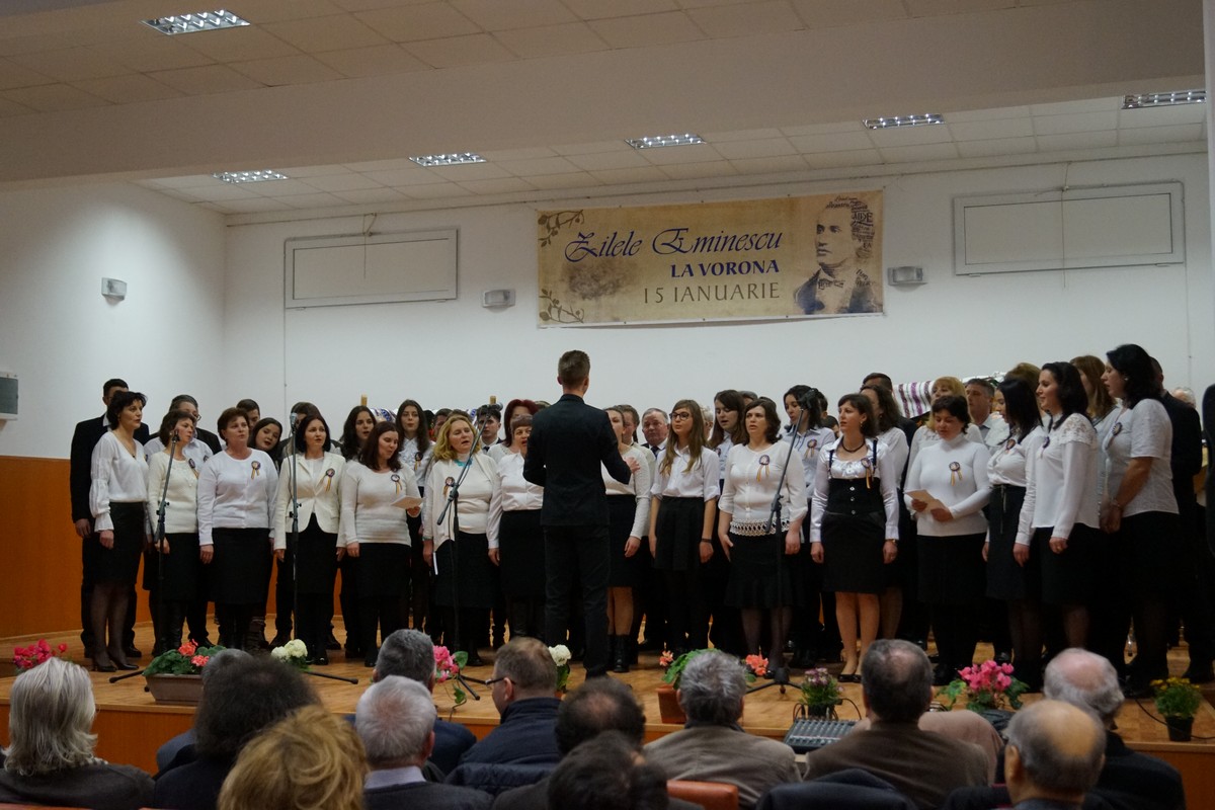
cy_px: 405
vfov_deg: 29.9
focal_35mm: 45
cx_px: 608
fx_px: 1519
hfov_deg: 43.6
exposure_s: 1/160
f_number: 4.5
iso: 2500
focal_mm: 30
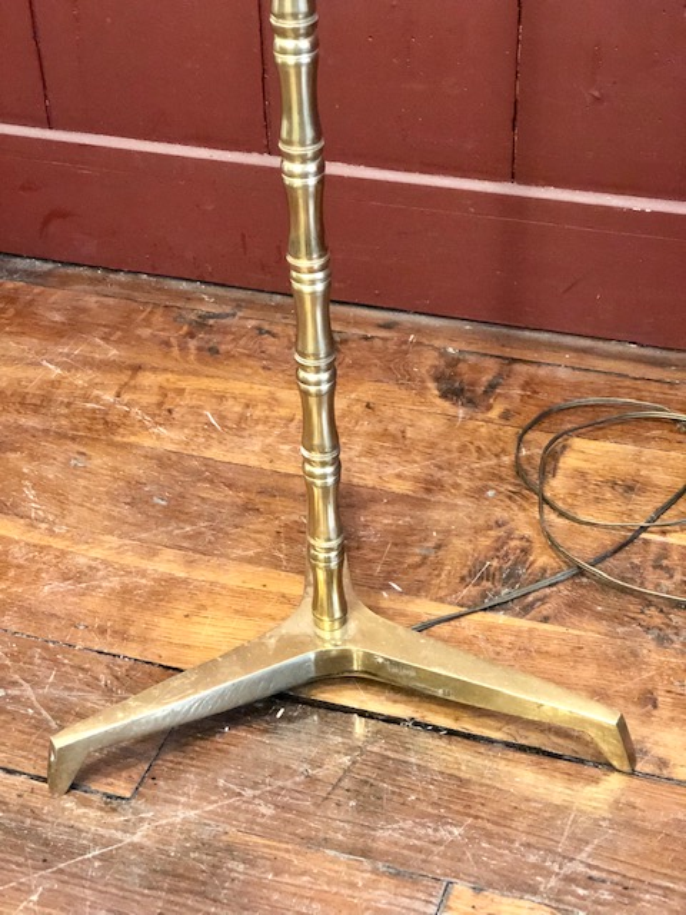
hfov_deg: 25.7
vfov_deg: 33.8
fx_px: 1506
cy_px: 458
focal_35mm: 57
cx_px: 343
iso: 1000
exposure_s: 1/33
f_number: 2.8
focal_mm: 6.6
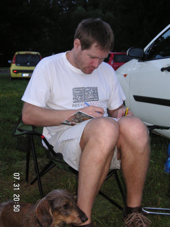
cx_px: 85
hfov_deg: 29.1
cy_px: 114
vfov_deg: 38.2
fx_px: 327
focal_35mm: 50
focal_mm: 8.4
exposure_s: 1/45
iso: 160
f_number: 3.4
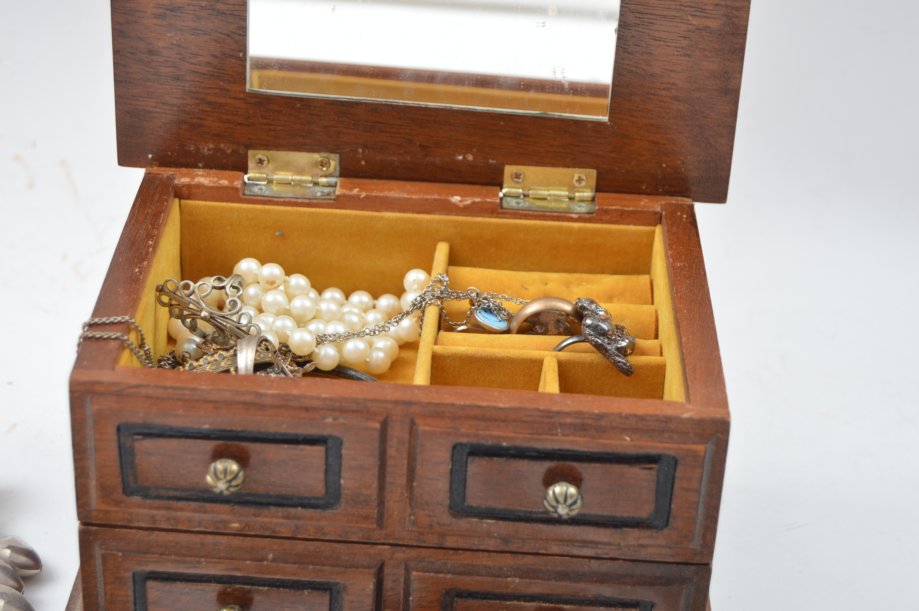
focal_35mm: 72
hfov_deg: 28.1
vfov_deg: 18.9
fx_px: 1836
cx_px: 460
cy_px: 306
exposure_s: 1/160
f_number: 5.3
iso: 200
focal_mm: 48
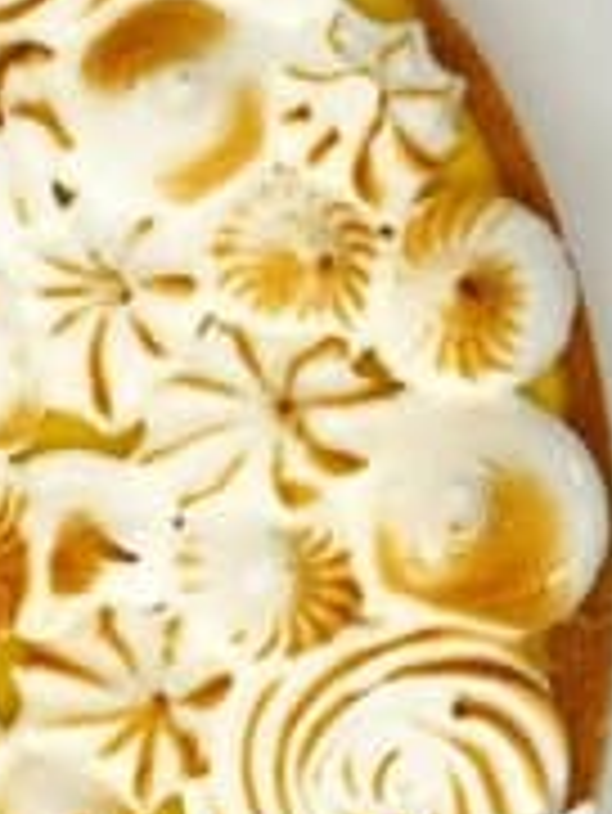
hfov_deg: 16.4
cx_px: -130
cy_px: 576
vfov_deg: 22.6
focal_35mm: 86
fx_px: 2025
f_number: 1.8
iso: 50
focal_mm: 5.4
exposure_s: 1/135
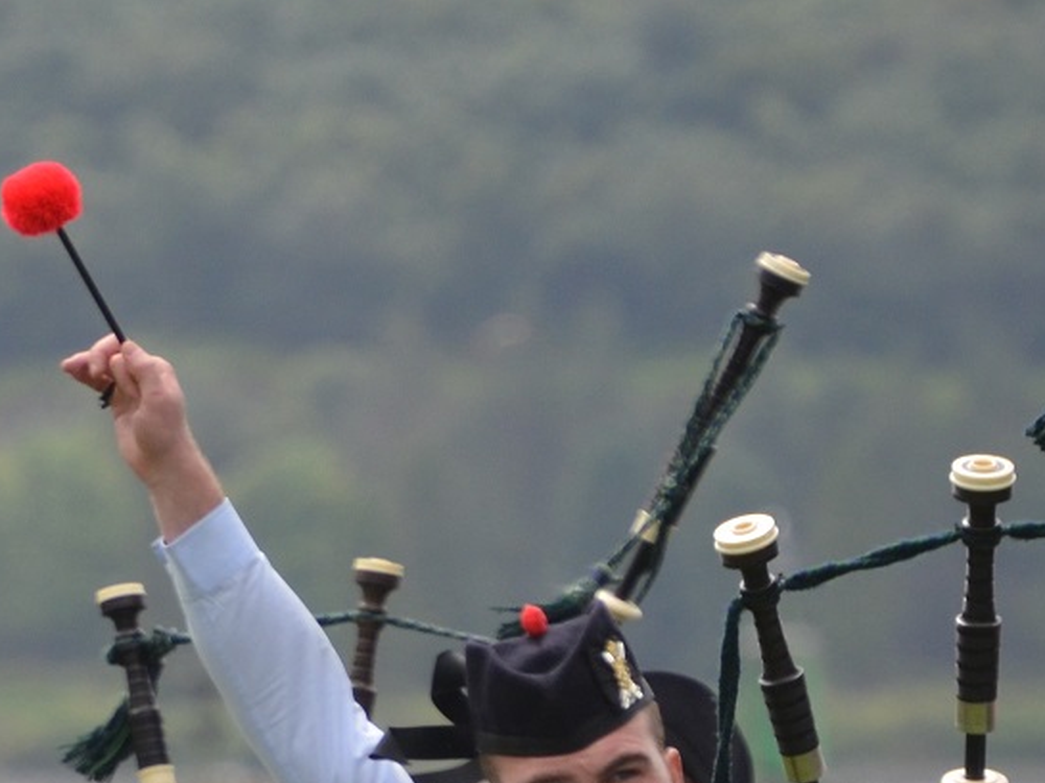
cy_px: 762
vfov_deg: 1.5
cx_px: 201
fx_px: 30742
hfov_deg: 1.9
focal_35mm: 1019
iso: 400
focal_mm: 200
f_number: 5.6
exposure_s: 1/1000
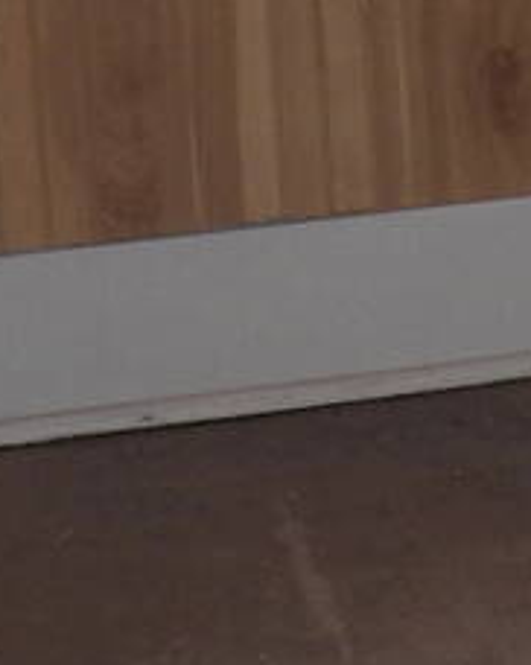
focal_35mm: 192
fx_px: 3777
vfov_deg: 9.7
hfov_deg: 7.9
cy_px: -353
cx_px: 820
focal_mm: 4.9
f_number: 4
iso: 125
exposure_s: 1/640
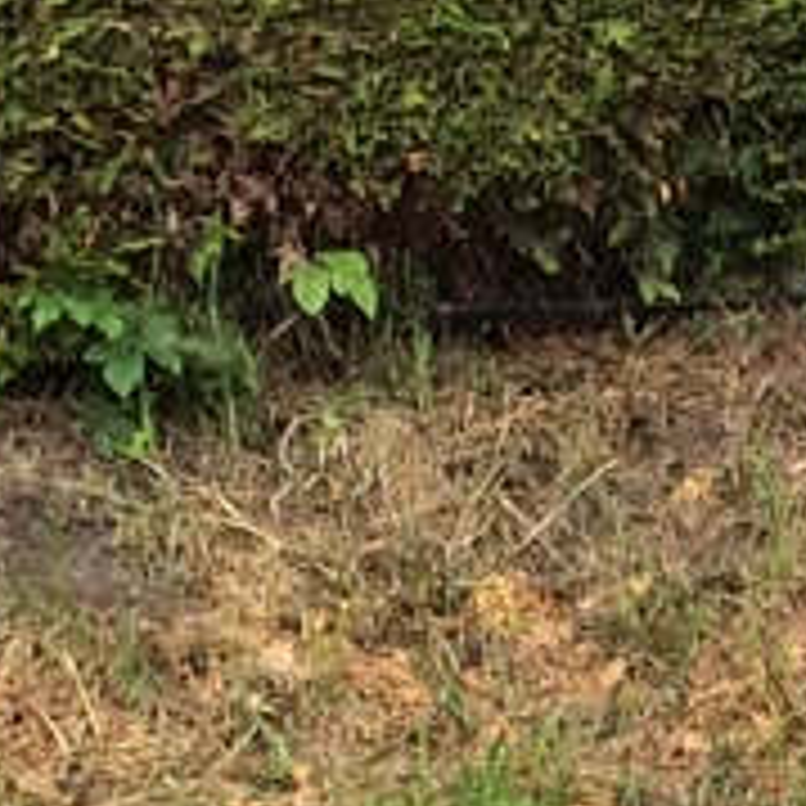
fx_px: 6375
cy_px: 1130
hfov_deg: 6.8
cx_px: 2022
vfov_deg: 7.1
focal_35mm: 242
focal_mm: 4.12
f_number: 2.2
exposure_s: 1/820
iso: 32
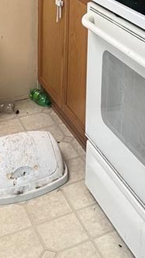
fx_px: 445
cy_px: -35
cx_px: 137
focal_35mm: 65
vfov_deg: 28.9
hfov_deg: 18.1
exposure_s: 1/60
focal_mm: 5.1
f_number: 1.6
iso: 125
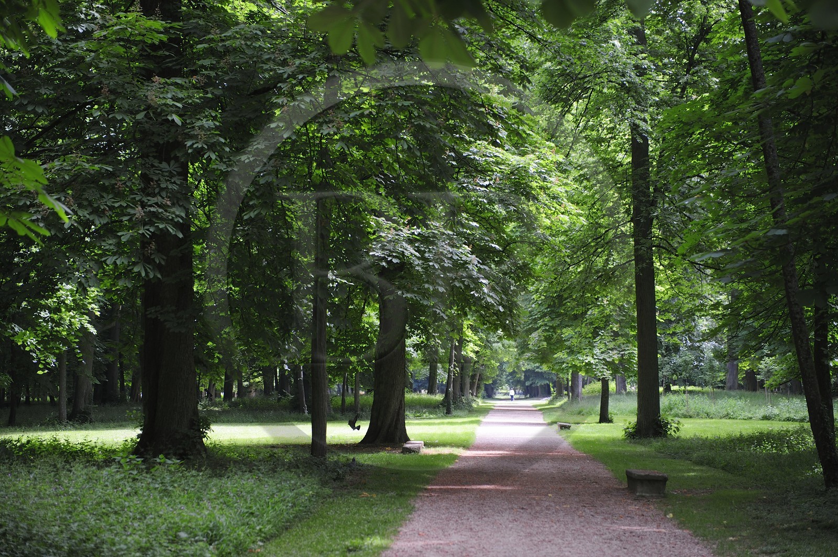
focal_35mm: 70
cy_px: 278
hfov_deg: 28.9
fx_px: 1628
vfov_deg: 19.4
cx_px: 419
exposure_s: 1/160
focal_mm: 70
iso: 200
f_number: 2.8
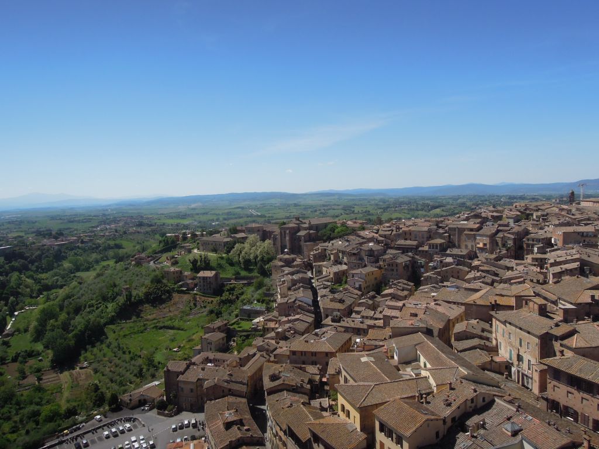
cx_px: 300
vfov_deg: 56.8
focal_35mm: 24
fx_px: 415
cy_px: 224
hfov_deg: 71.6
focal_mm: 4.3
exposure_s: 1/1250
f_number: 4.5
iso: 160
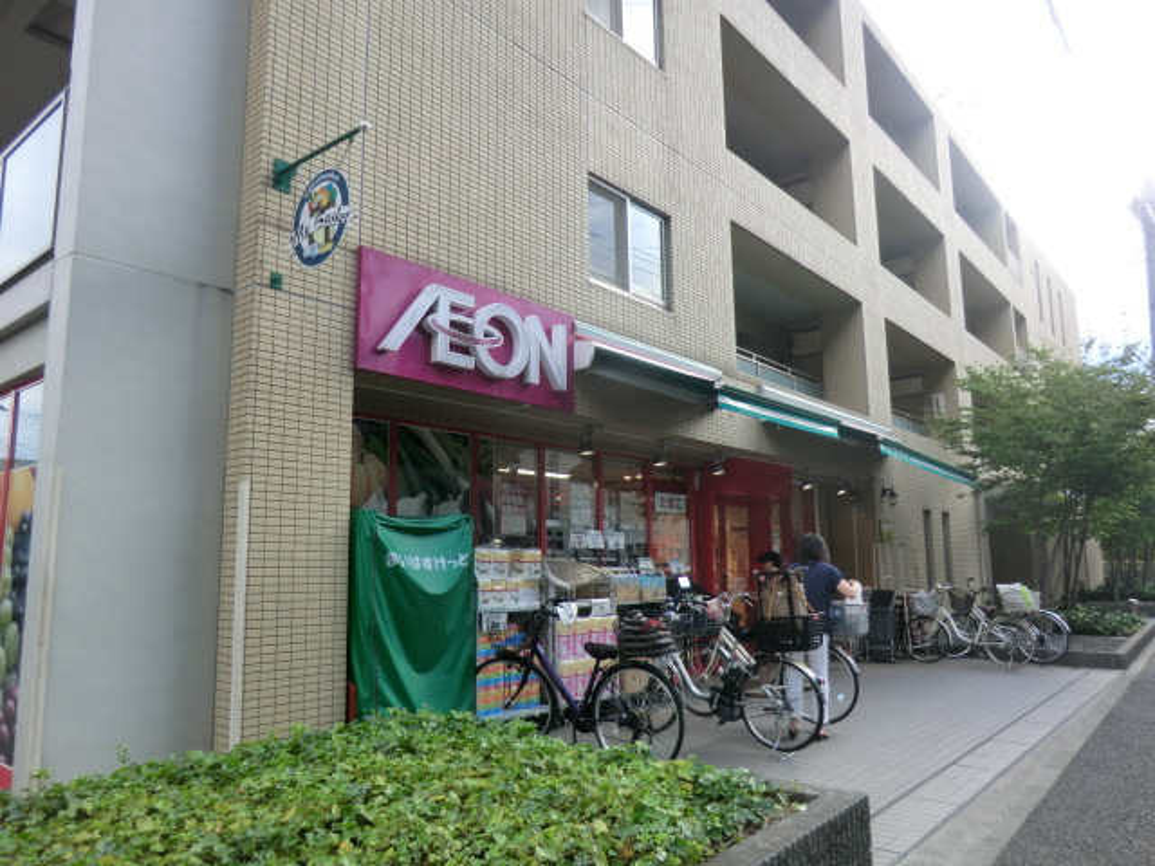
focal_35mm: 24
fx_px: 801
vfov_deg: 56.8
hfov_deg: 71.6
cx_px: 578
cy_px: 433
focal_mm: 4.3
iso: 80
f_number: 3.2
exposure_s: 1/100
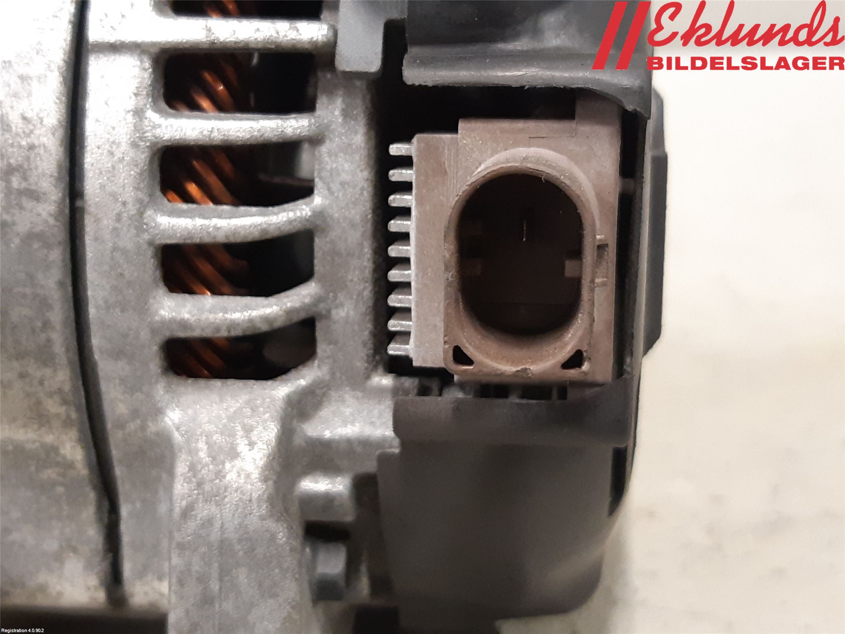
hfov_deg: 67.3
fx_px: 635
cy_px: 317
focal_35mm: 26
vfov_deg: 53.1
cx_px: 422
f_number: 1.7
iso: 250
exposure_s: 1/33
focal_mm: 3.93
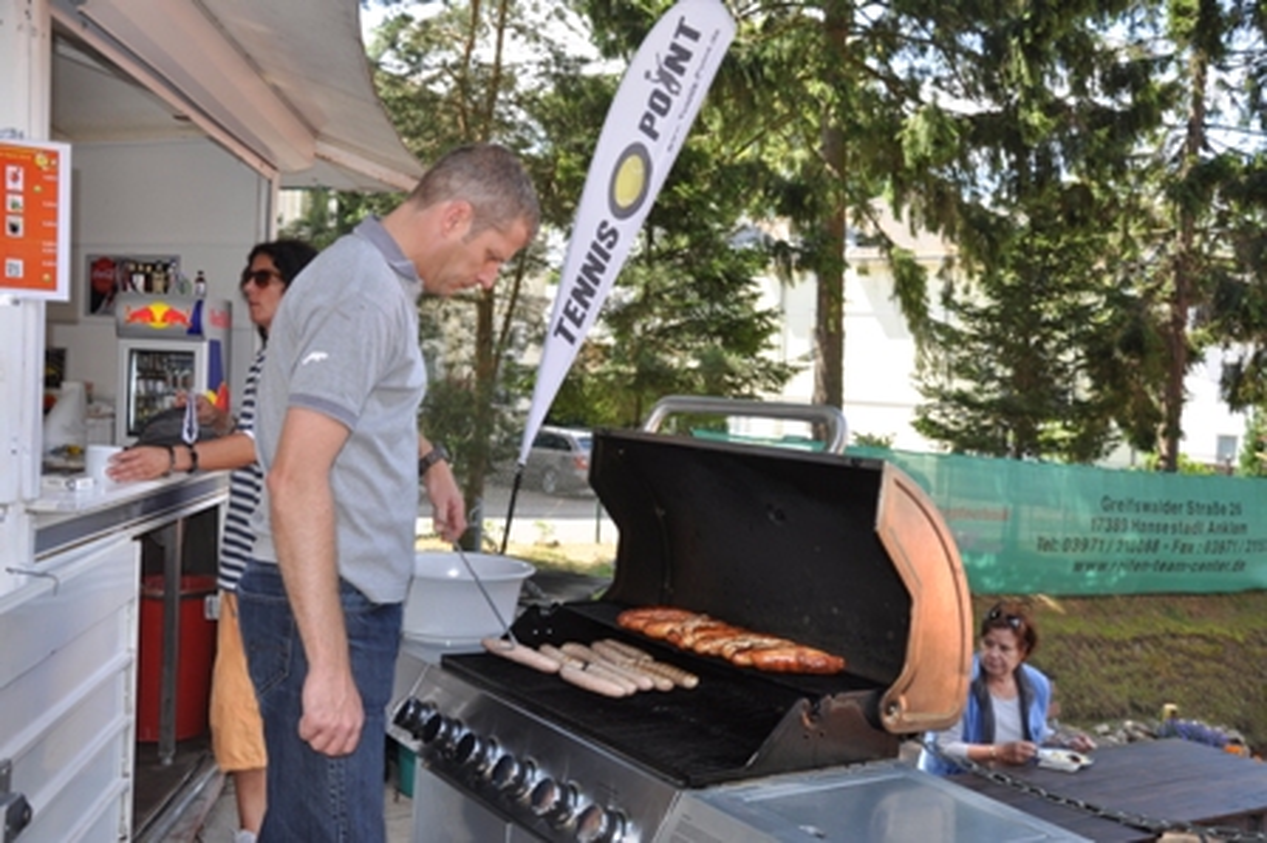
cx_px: 634
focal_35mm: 36
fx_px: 1266
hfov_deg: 53.2
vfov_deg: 36.8
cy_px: 422
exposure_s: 1/200
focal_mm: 24
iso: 200
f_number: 5.6
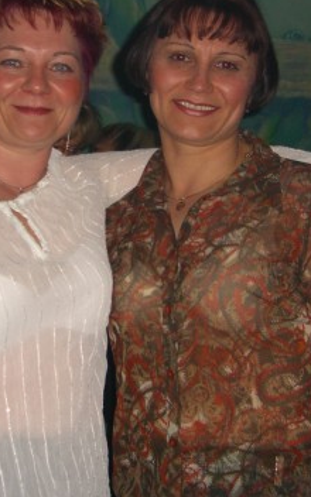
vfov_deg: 24.9
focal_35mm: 83
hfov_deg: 15.7
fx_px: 1126
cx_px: 116
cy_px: 208
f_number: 3.1
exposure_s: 1/60
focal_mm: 9.5
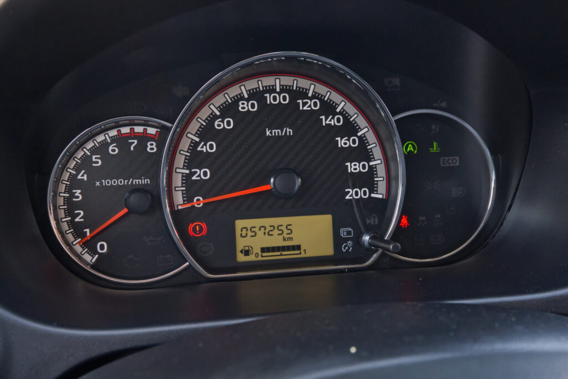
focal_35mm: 37
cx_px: 284
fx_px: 584
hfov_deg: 51.9
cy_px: 190
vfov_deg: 36.0
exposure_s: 1/160
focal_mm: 24.9
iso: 2000
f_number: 9
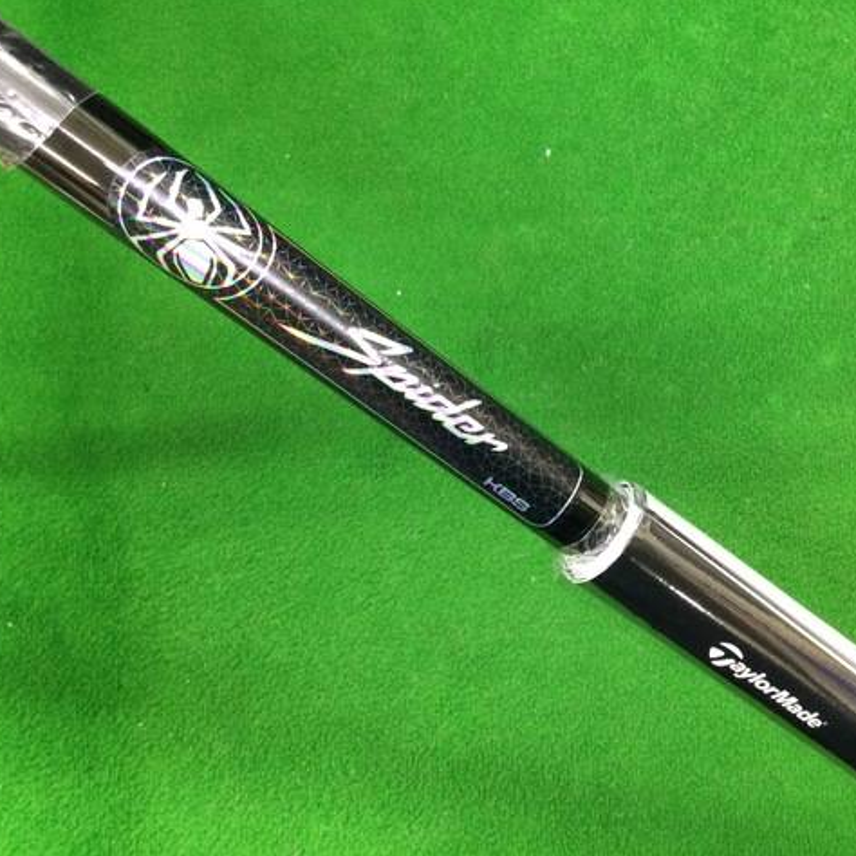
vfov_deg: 44.9
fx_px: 1035
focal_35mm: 37
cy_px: 424
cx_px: 493
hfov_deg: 44.8
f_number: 2.4
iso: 200
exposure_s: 1/24
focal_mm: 3.3
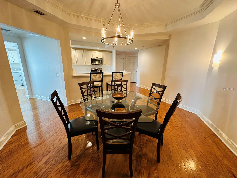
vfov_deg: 85.7
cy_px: 89
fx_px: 96
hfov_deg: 102.1
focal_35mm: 14
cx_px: 118
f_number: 2.2
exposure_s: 1/60
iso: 200
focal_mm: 2.22
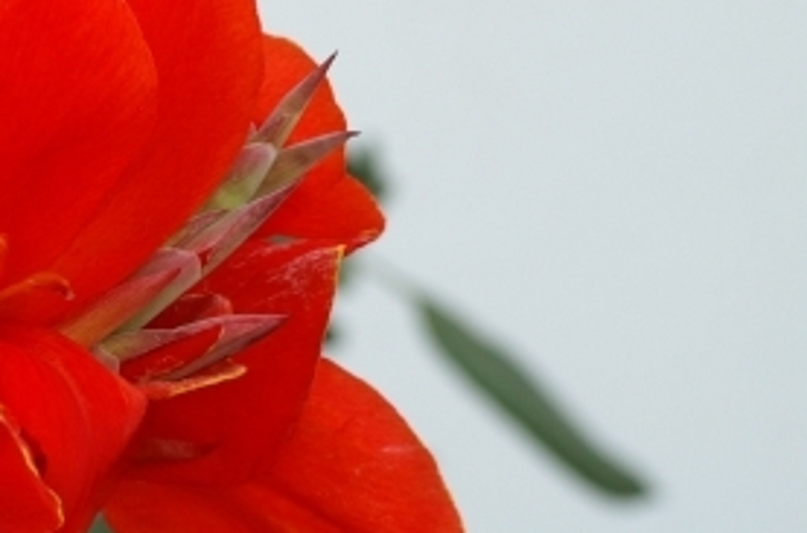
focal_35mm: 244
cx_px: -35
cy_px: 344
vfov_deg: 5.6
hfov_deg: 8.4
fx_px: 5456
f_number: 9
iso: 100
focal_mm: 75
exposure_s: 1/80
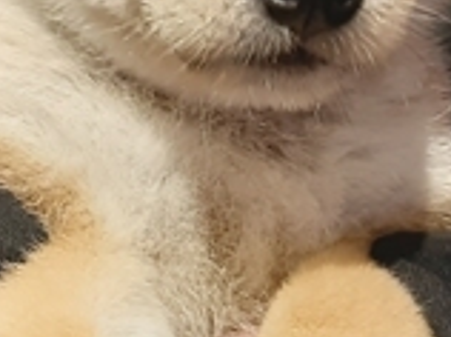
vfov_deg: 14.9
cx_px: 97
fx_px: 1288
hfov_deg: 19.7
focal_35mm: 99
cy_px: 120
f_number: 1.7
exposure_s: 1/50
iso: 125
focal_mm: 3.93
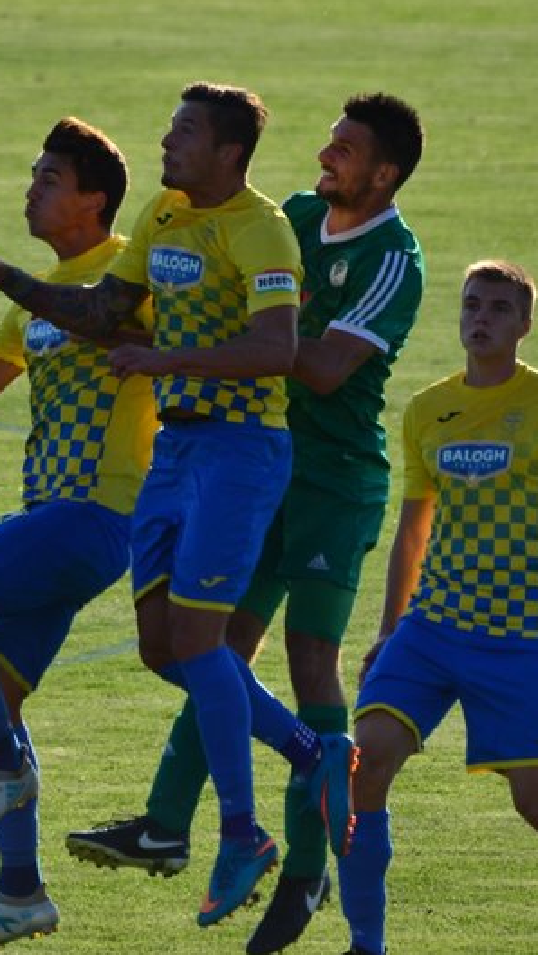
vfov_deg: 2.7
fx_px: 20266
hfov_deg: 1.5
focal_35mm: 800
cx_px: 123
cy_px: 440
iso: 250
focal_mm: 300
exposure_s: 1/800
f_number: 5.6
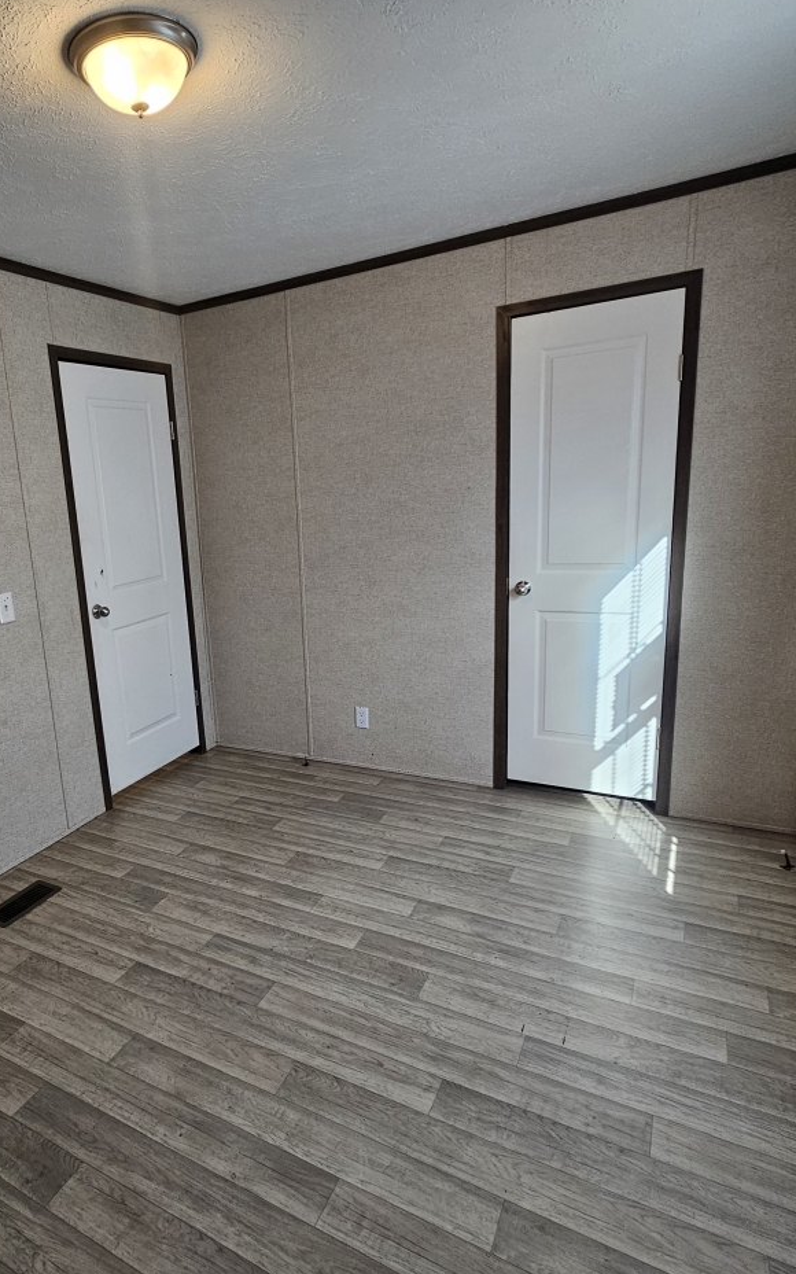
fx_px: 659
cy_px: 641
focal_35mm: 19
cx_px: 225
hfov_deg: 59.7
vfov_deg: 88.0
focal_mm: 2.2
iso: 100
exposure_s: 1/77
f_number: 2.2
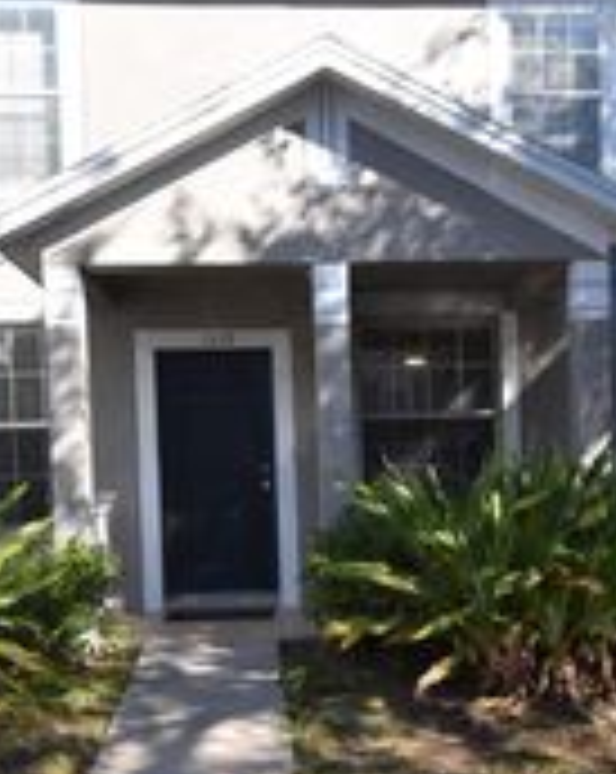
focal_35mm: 41
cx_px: 351
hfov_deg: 36.3
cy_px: 511
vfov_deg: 44.3
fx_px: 937
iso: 800
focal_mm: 10
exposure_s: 1/4000
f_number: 3.5
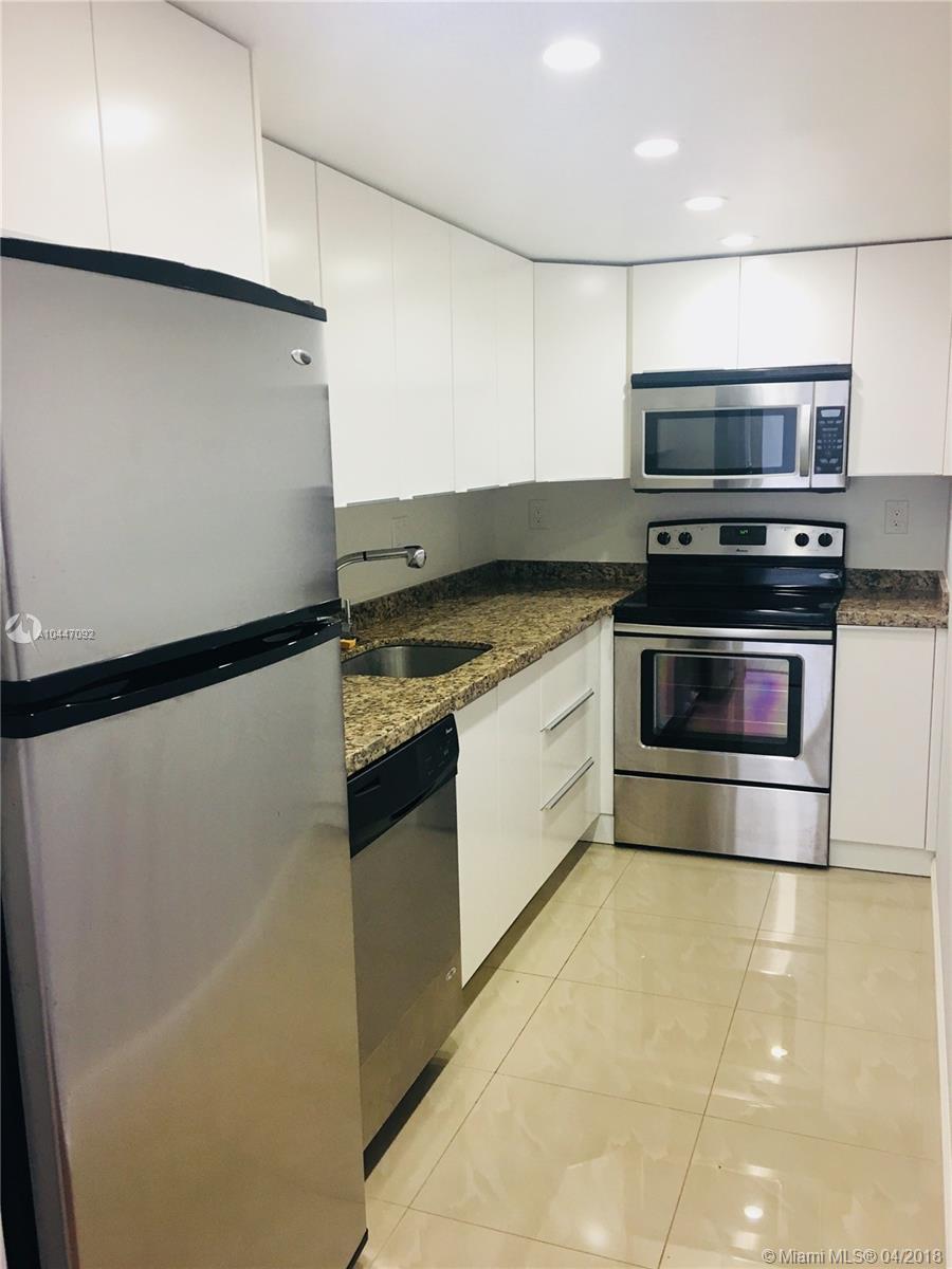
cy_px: 634
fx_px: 1063
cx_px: 476
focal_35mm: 29
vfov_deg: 61.7
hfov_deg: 48.2
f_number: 2.2
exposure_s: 1/30
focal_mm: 4.15
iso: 80
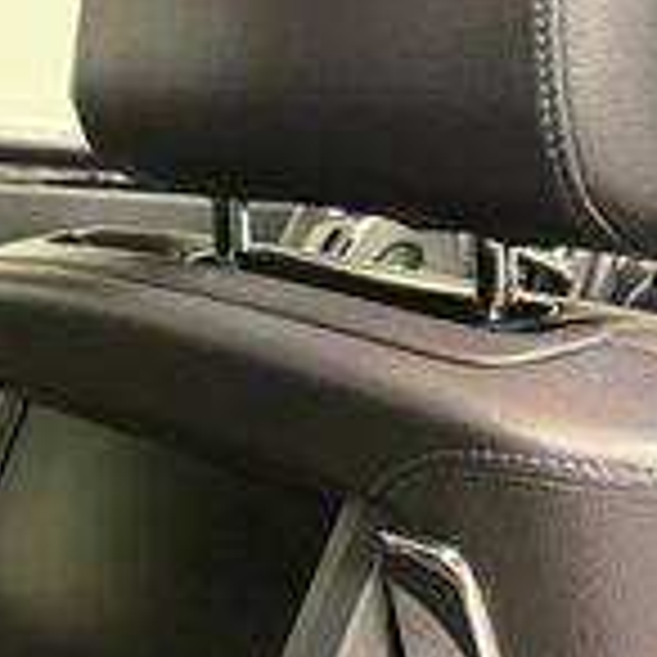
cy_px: 634
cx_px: -40
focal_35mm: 93
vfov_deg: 18.3
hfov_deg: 18.1
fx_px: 1997
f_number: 1.78
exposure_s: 1/60
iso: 640
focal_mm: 6.76
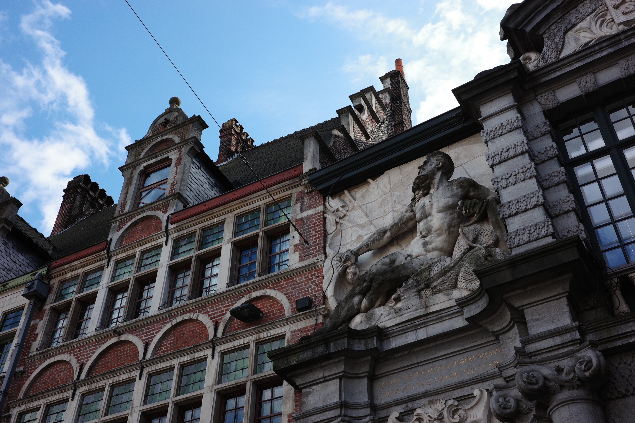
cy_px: 215
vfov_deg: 32.6
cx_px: 313
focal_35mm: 41
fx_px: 723
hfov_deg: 47.4
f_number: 5.6
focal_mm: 26
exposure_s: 1/400
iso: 200
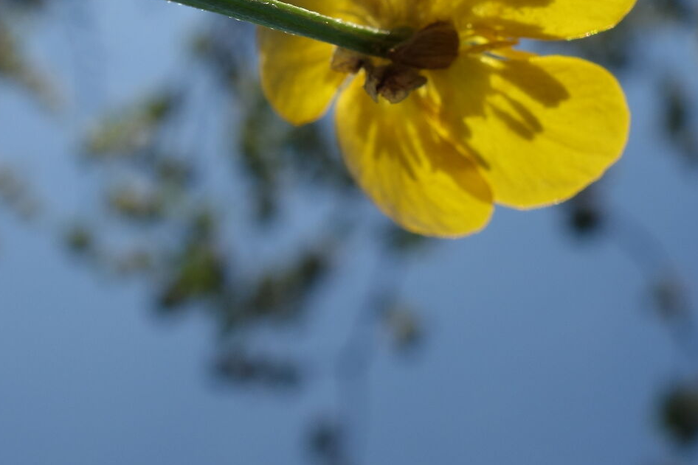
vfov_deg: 18.5
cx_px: 311
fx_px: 1377
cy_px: -33
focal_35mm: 71
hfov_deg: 28.4
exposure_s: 1/800
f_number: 6.3
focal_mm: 10.4
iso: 125
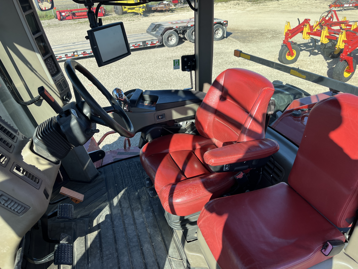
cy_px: 134
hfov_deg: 67.3
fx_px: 269
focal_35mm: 26
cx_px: 179
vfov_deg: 53.1
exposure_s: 1/1000
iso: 50
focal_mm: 5.1
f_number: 1.6
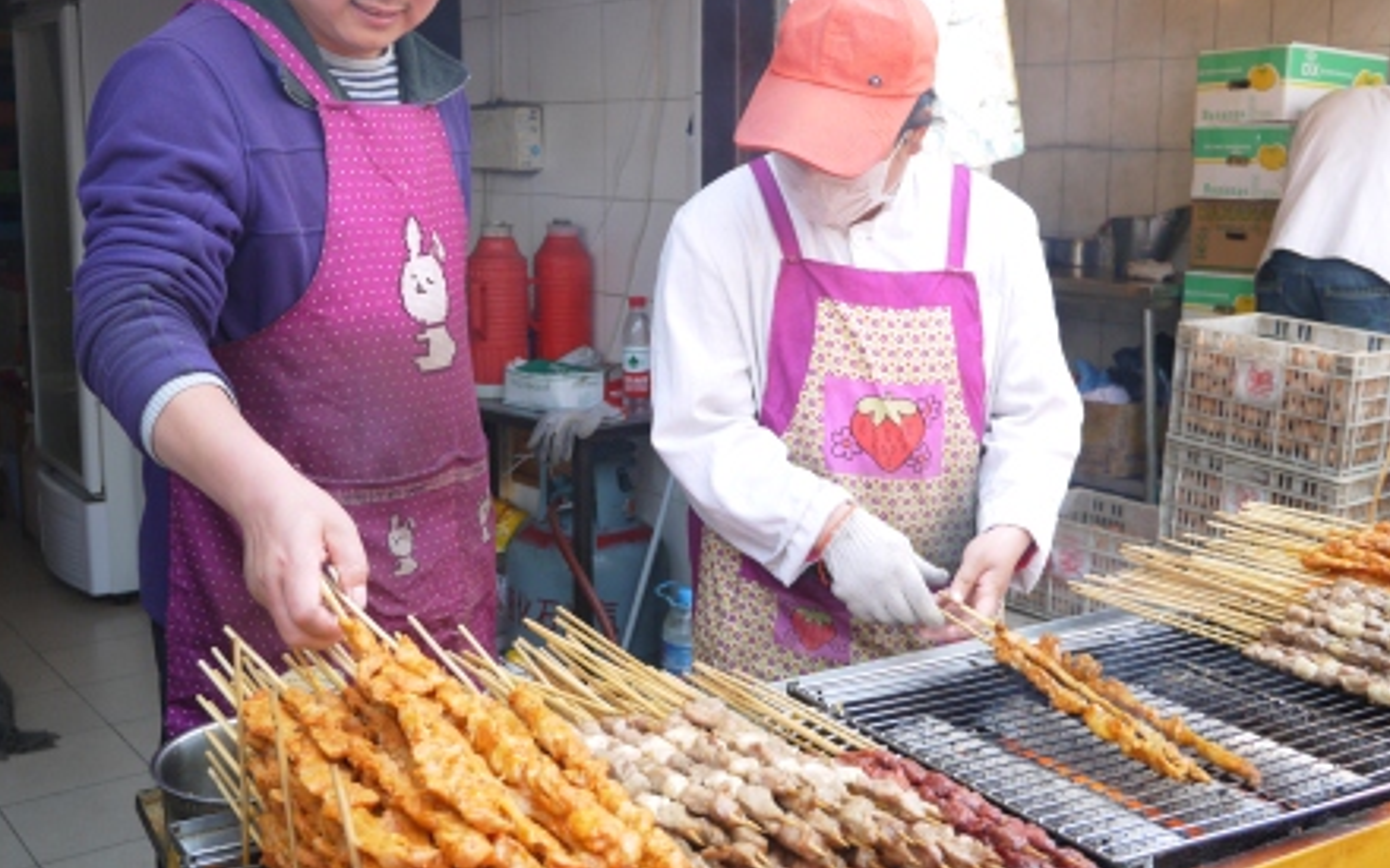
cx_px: 692
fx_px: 1553
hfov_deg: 48.2
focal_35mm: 41
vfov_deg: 31.2
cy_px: 404
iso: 160
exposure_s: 1/125
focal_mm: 19
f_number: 4.3
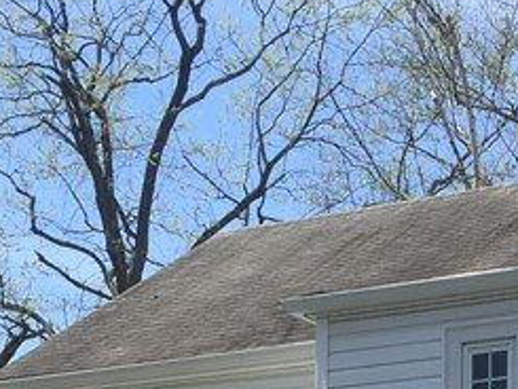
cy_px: 746
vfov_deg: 11.2
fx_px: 1812
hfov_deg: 16.0
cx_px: 503
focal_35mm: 121
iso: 32
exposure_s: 1/1099
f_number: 2.2
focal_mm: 4.15
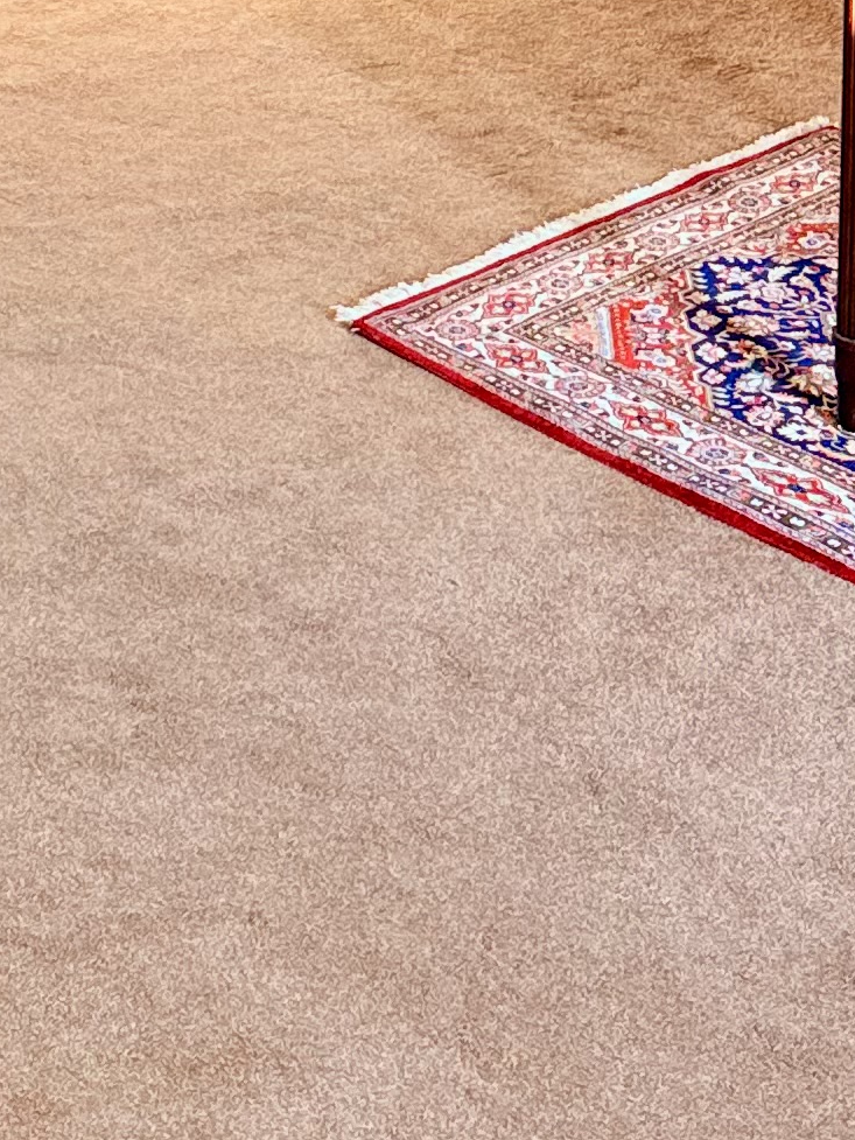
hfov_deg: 14.8
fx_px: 3260
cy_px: -782
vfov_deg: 17.0
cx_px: 55
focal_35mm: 99
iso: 200
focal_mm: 6.76
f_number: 1.78
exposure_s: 1/100
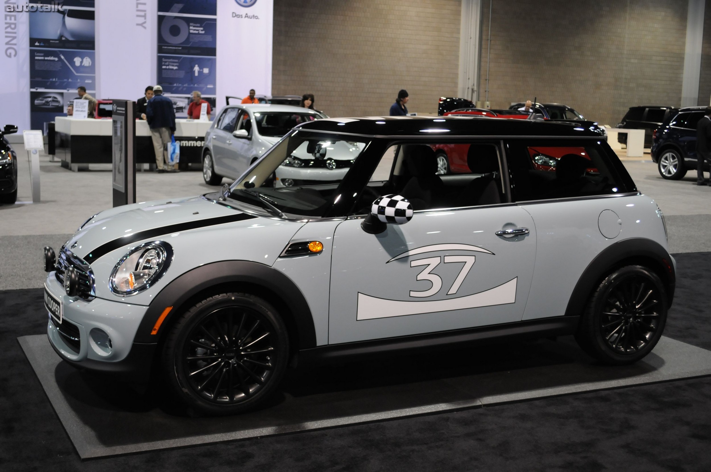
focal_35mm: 48
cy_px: 236
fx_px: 947
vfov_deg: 28.0
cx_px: 356
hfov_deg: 41.2
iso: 800
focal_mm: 32
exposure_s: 1/30
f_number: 4.8
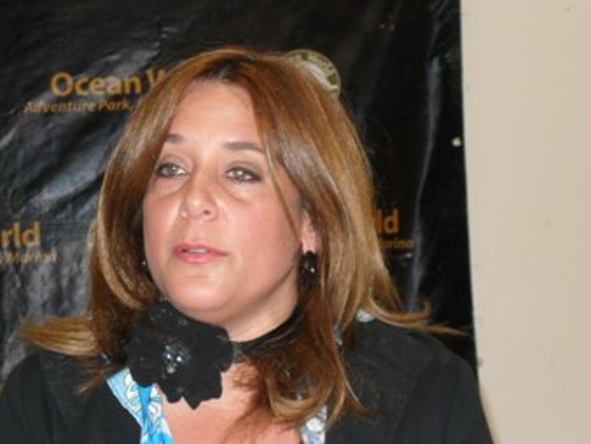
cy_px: 225
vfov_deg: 14.0
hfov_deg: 18.5
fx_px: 1811
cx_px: 257
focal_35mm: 106
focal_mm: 14.1
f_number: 4.4
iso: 240
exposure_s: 1/60
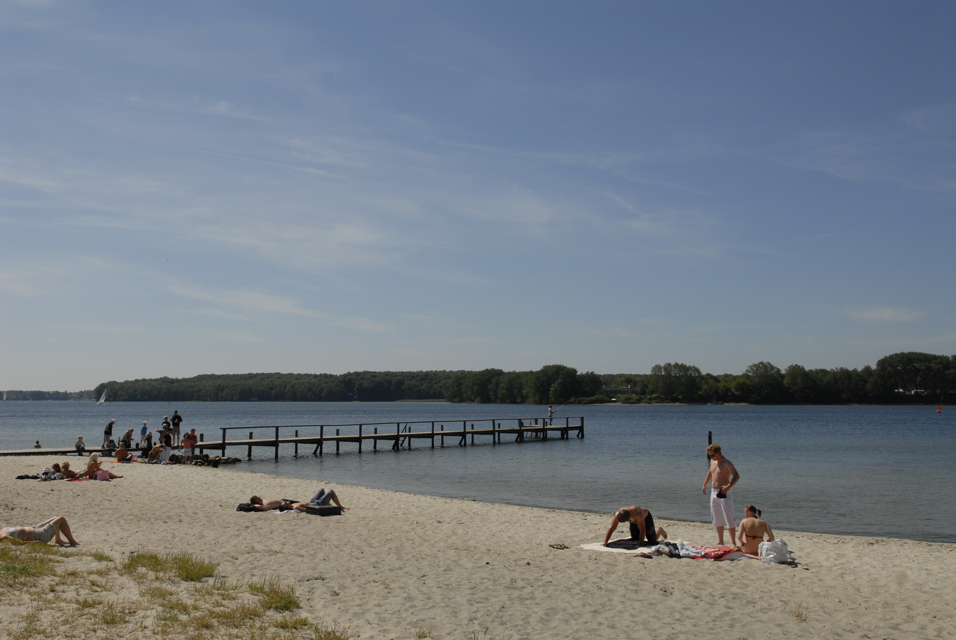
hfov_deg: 53.1
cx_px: 478
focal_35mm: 36
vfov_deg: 37.0
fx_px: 957
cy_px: 320
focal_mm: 24
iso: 200
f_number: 8
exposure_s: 1/1000
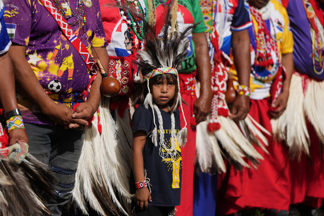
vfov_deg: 10.5
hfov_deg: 15.7
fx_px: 1179
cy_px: 108
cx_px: 162
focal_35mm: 131
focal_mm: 131
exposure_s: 1/3200
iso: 100
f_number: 2.8
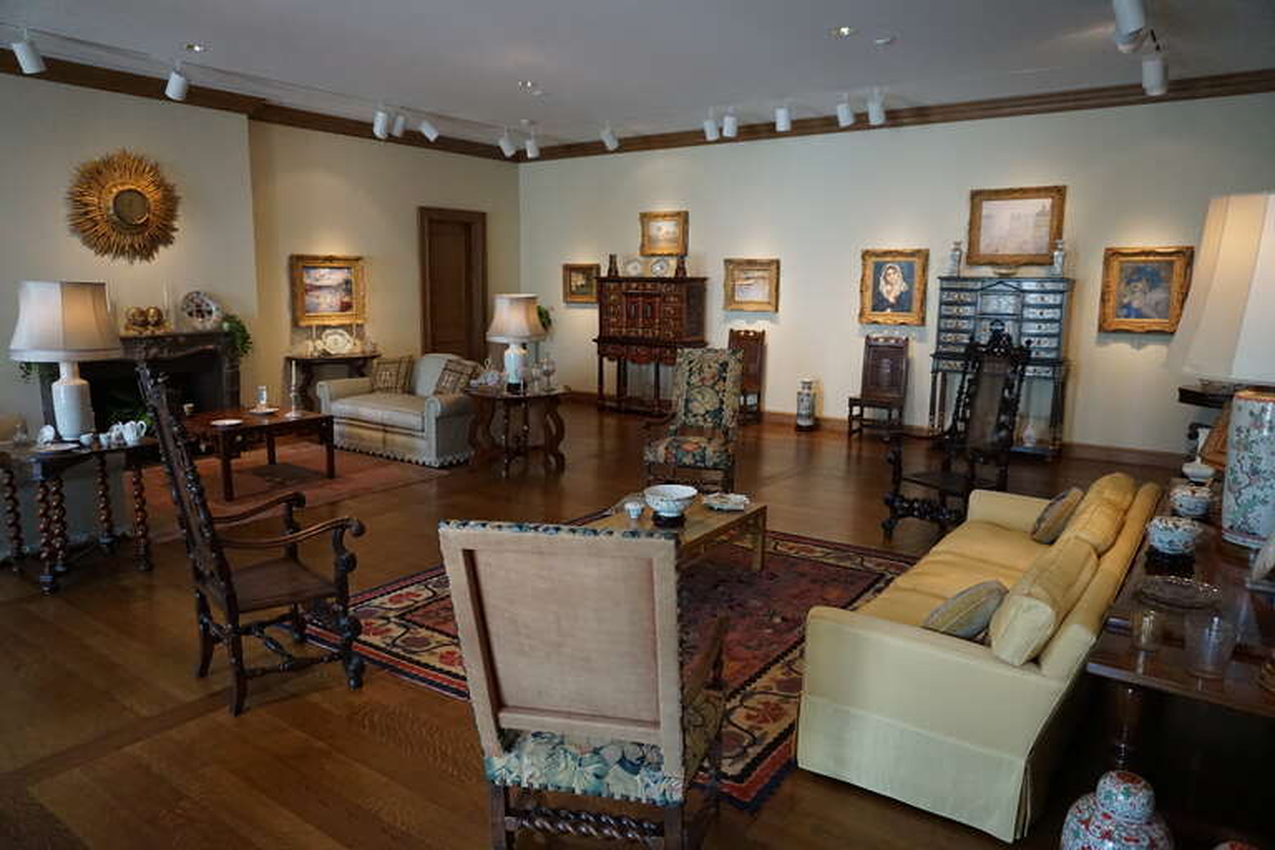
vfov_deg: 53.1
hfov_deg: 73.7
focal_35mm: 24
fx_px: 850
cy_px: 425
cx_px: 638
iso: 3200
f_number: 3.5
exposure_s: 1/160
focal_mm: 16
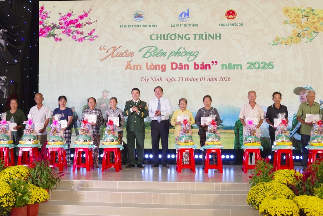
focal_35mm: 42
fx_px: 377
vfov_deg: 31.9
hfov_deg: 46.4
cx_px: 162
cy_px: 108
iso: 1600
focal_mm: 28
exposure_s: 1/125
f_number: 5.6
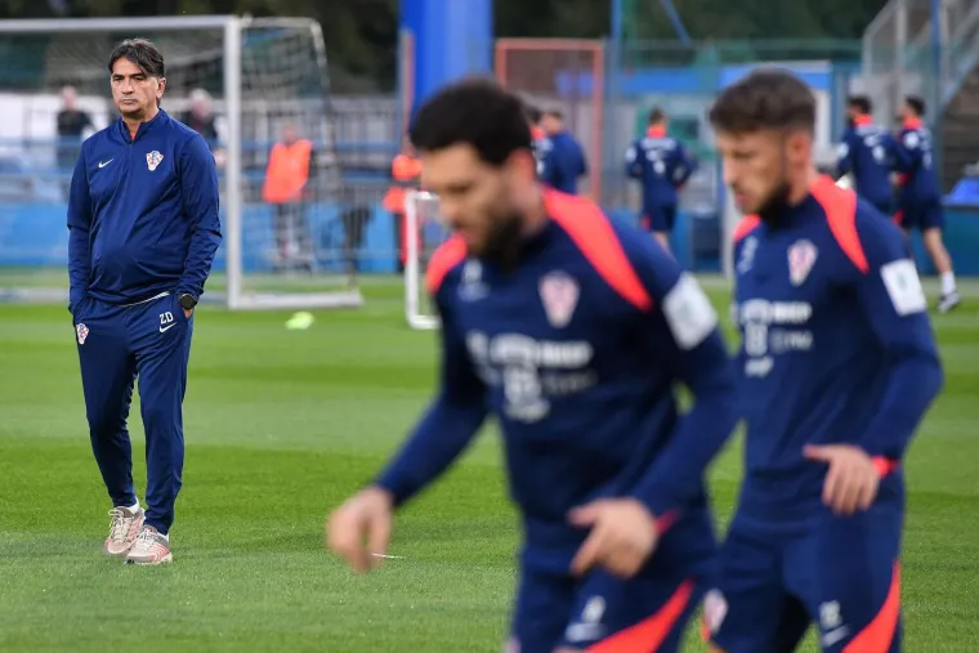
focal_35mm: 200
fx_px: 5440
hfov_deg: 10.3
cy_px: 326
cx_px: 490
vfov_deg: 6.9
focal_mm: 200
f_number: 5
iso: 2000
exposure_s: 1/800
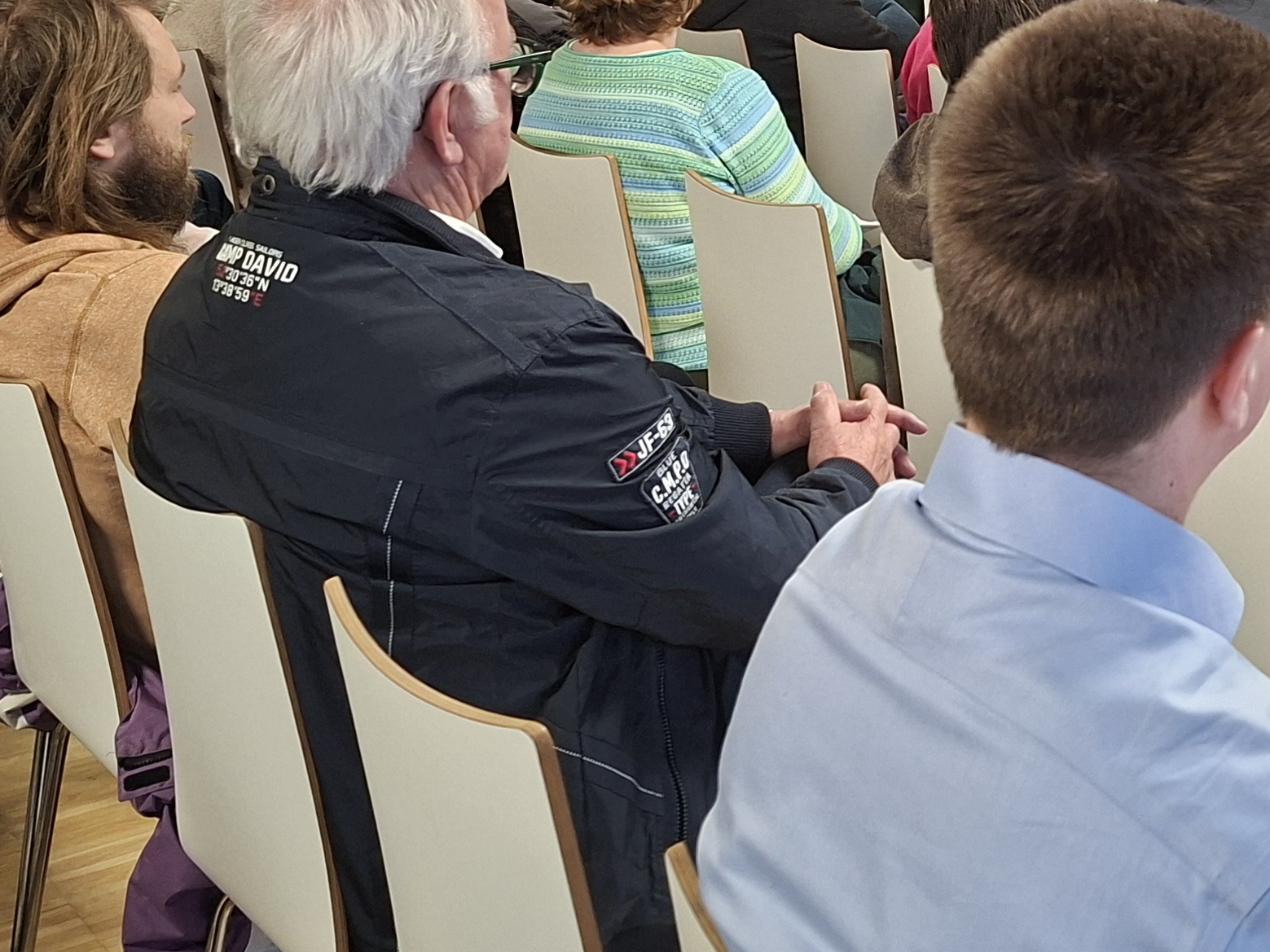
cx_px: 1124
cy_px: 55
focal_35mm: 59
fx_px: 2164
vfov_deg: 24.0
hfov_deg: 31.3
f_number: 1.8
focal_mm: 5.54
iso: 320
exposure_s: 1/50
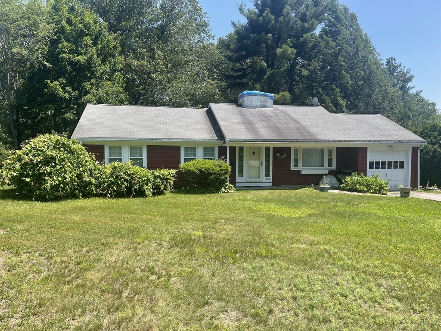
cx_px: 220
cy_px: 166
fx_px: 318
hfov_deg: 69.4
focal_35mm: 25
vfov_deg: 54.9
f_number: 1.6
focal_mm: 5.1
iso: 32
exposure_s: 1/1667
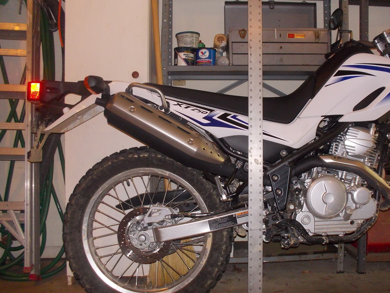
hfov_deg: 52.4
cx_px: 225
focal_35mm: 35
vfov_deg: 40.7
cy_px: 140
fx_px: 394
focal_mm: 4.1
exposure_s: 1/25
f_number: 3.3
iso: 200
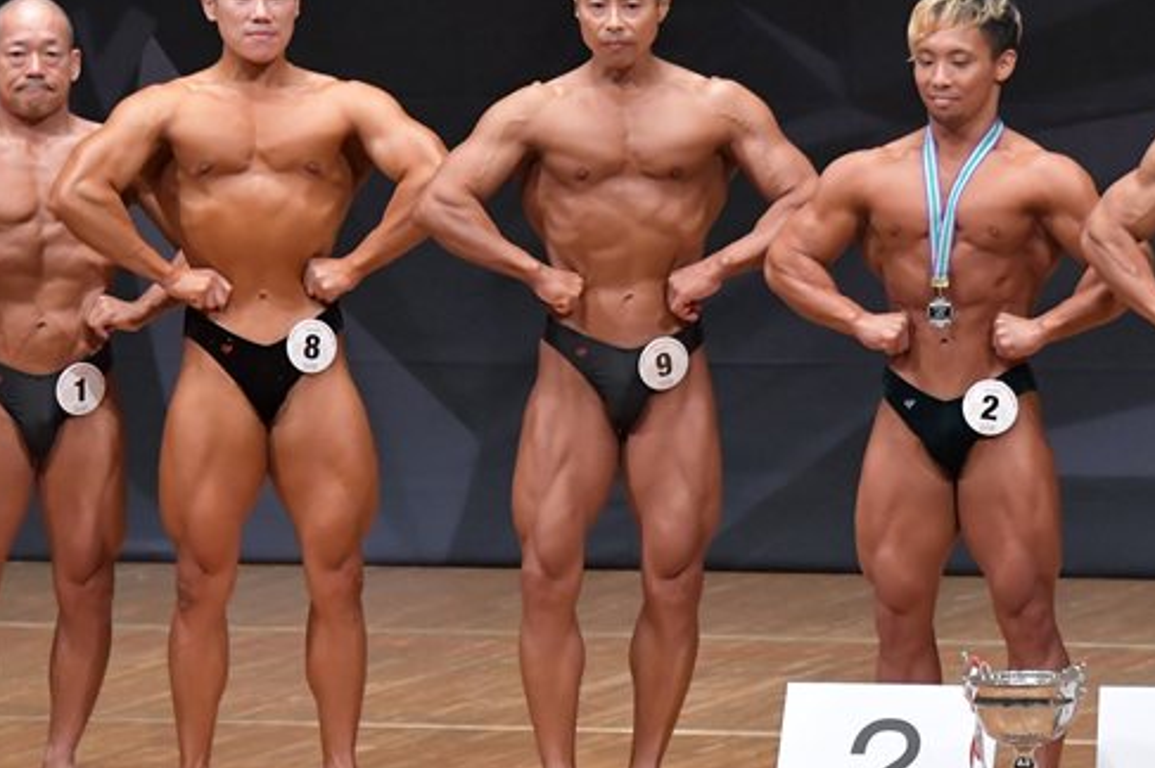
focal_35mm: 406
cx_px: 492
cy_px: 301
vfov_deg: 3.4
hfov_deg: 5.1
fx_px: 13017
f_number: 5.6
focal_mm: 170
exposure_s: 1/400
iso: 6400
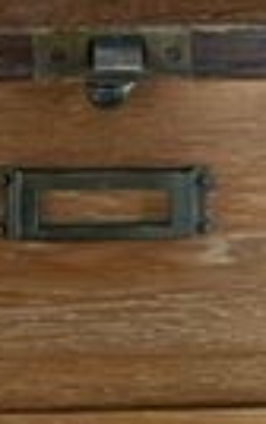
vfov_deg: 14.4
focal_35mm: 132
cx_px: 130
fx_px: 1528
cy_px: -266
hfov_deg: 10.0
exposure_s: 1/40
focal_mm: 4.2
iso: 640
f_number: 1.6
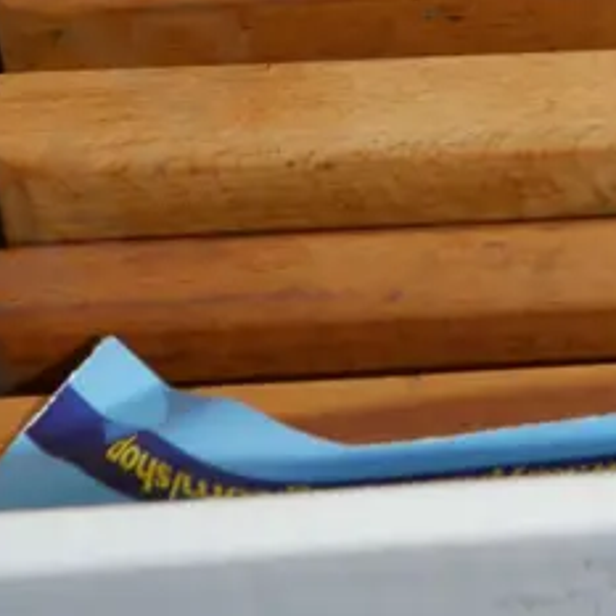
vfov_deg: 12.2
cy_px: -476
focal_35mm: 132
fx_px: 2658
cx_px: 583
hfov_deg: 13.1
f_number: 4
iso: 250
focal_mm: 17
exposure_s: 1/60
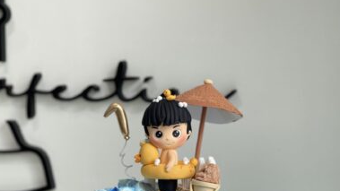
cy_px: 199
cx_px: 168
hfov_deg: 21.8
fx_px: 883
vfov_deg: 12.2
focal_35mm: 98
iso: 40
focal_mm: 7.5
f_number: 2.2
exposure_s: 1/100
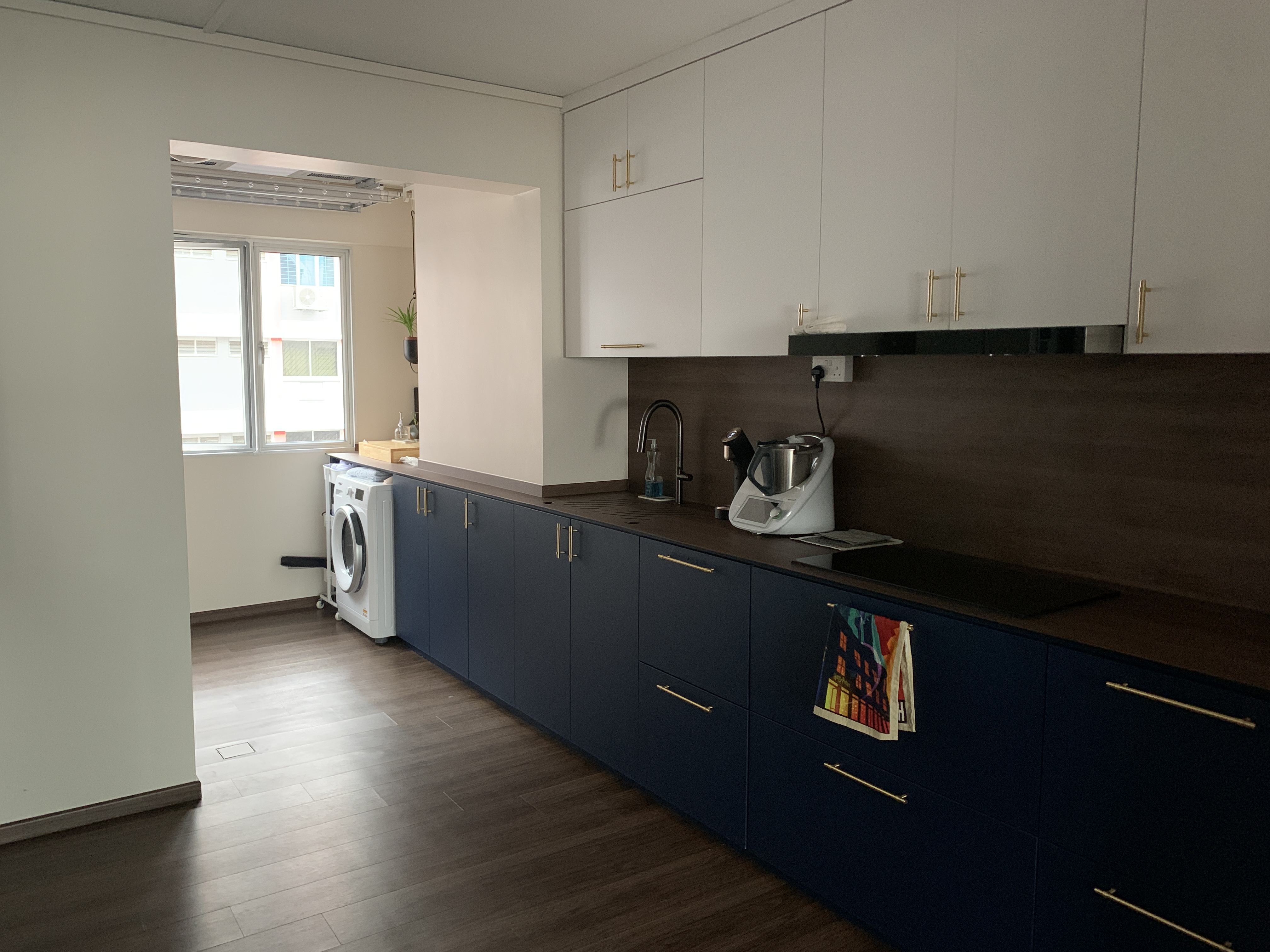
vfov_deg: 53.1
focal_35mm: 26
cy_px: 476
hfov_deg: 67.3
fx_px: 954
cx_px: 635
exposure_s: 1/30
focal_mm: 4.25
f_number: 1.8
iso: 500
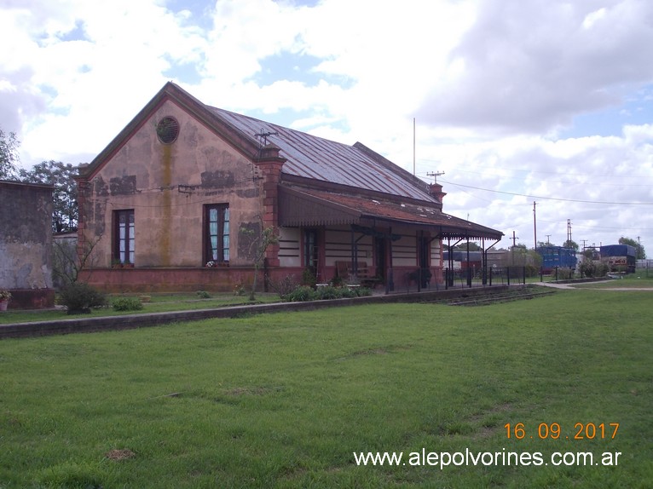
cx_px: 326
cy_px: 244
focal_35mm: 43
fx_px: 811
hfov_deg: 43.9
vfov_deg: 33.6
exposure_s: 1/200
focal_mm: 6.1
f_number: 6.5
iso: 80
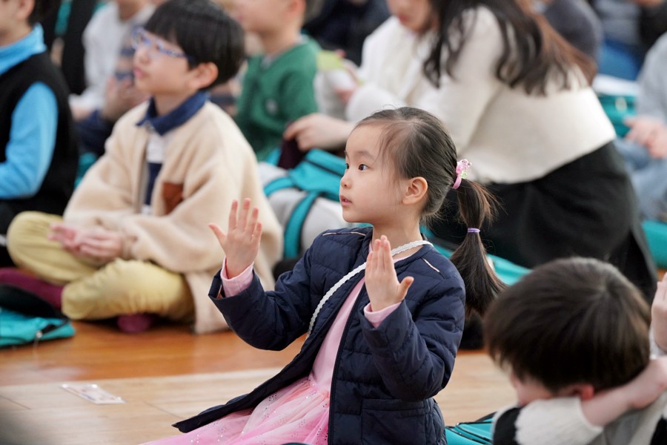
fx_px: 3705
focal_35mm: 200
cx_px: 334
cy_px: 222
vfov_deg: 6.9
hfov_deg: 10.3
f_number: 4
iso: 3200
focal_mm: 200
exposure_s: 1/250
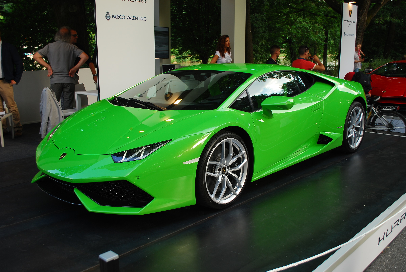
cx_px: 203
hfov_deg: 57.2
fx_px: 373
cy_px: 136
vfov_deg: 40.1
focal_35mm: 33
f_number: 4
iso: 100
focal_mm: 22
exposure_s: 1/60
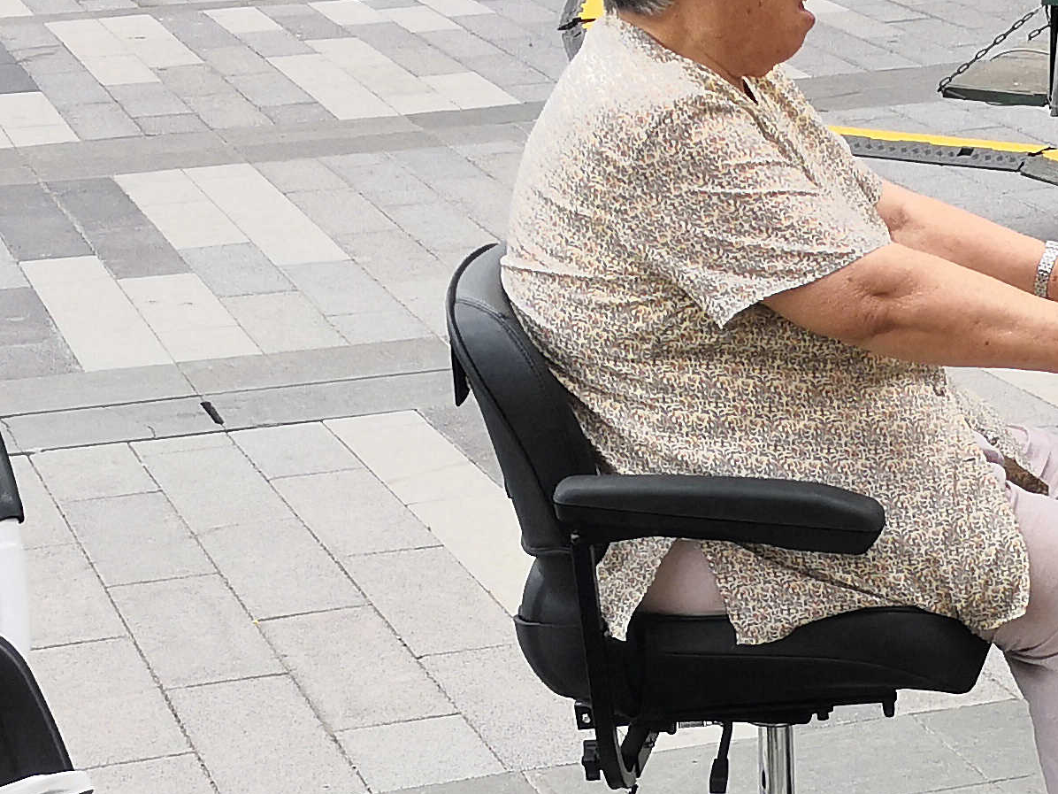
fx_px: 3179
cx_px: 715
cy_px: 565
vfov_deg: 14.2
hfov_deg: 18.8
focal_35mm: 104
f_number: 1.8
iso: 100
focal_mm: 3.95
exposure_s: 1/900
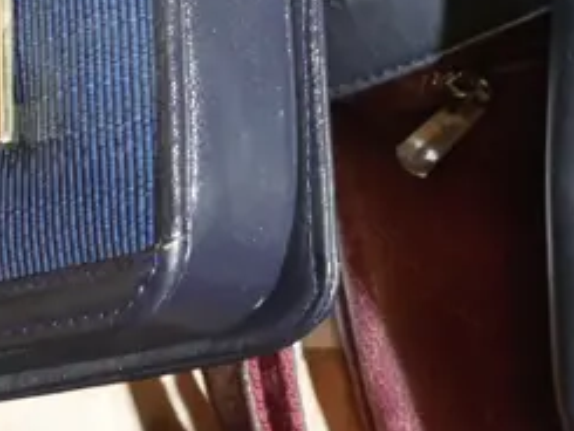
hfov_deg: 10.6
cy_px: -280
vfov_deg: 7.9
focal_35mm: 184
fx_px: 3053
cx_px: 574
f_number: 4.7
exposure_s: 1/60
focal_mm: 22
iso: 1000
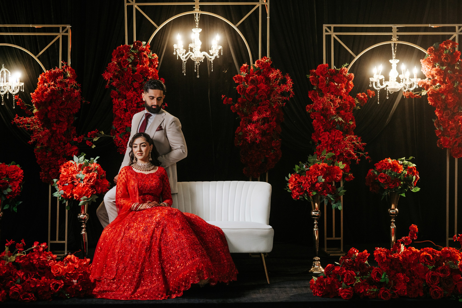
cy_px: 154
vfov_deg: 27.0
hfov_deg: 39.6
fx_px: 642
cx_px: 231
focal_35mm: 50
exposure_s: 1/160
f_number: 2.8
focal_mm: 50
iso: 1250
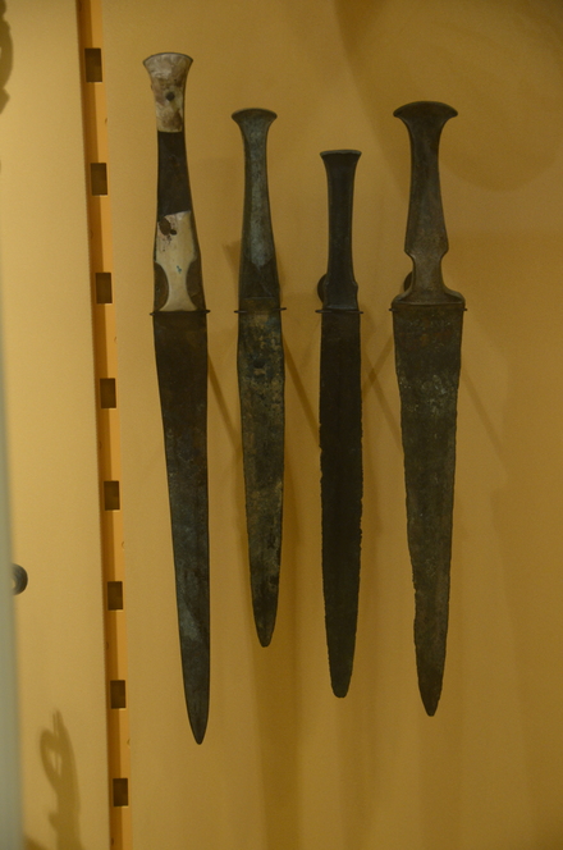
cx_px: 282
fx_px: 2473
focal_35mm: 105
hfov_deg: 13.0
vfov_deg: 19.5
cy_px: 425
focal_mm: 70
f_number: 5
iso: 1000
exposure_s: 1/50
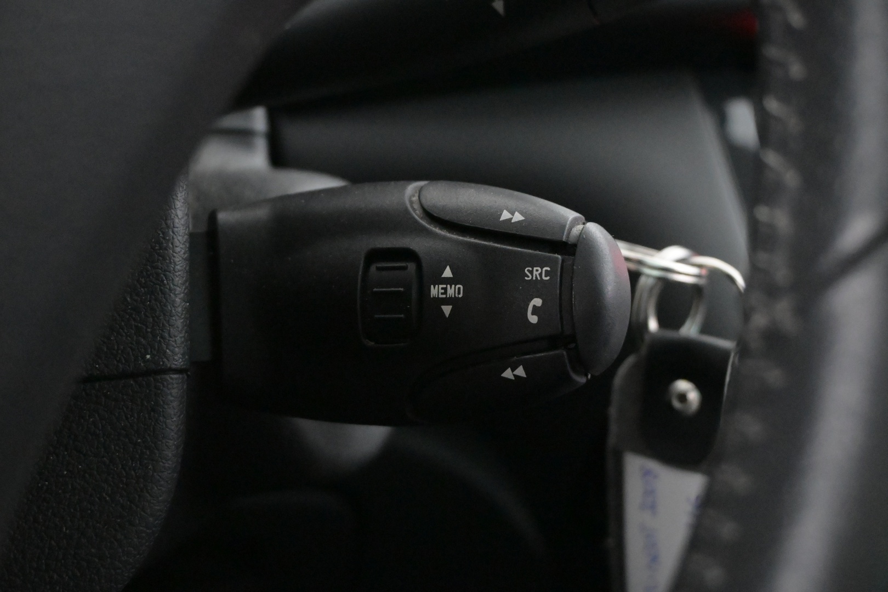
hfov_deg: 43.6
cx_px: 444
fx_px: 1110
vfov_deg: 29.9
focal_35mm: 45
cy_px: 296
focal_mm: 30
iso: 10000
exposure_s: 1/50
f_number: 4.8
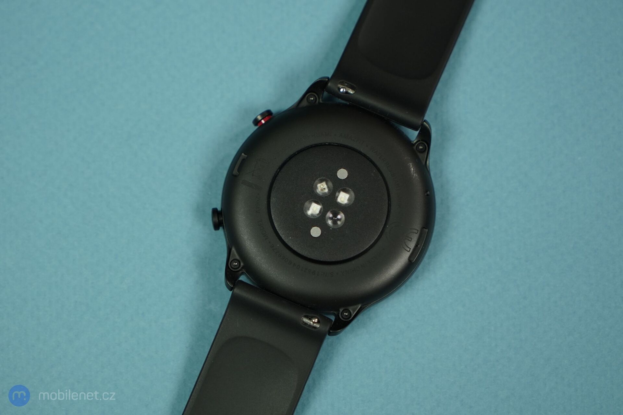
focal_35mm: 69
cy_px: 208
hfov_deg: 29.2
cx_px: 312
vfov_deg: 19.7
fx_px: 1194
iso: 800
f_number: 5
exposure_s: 1/160
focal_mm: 69
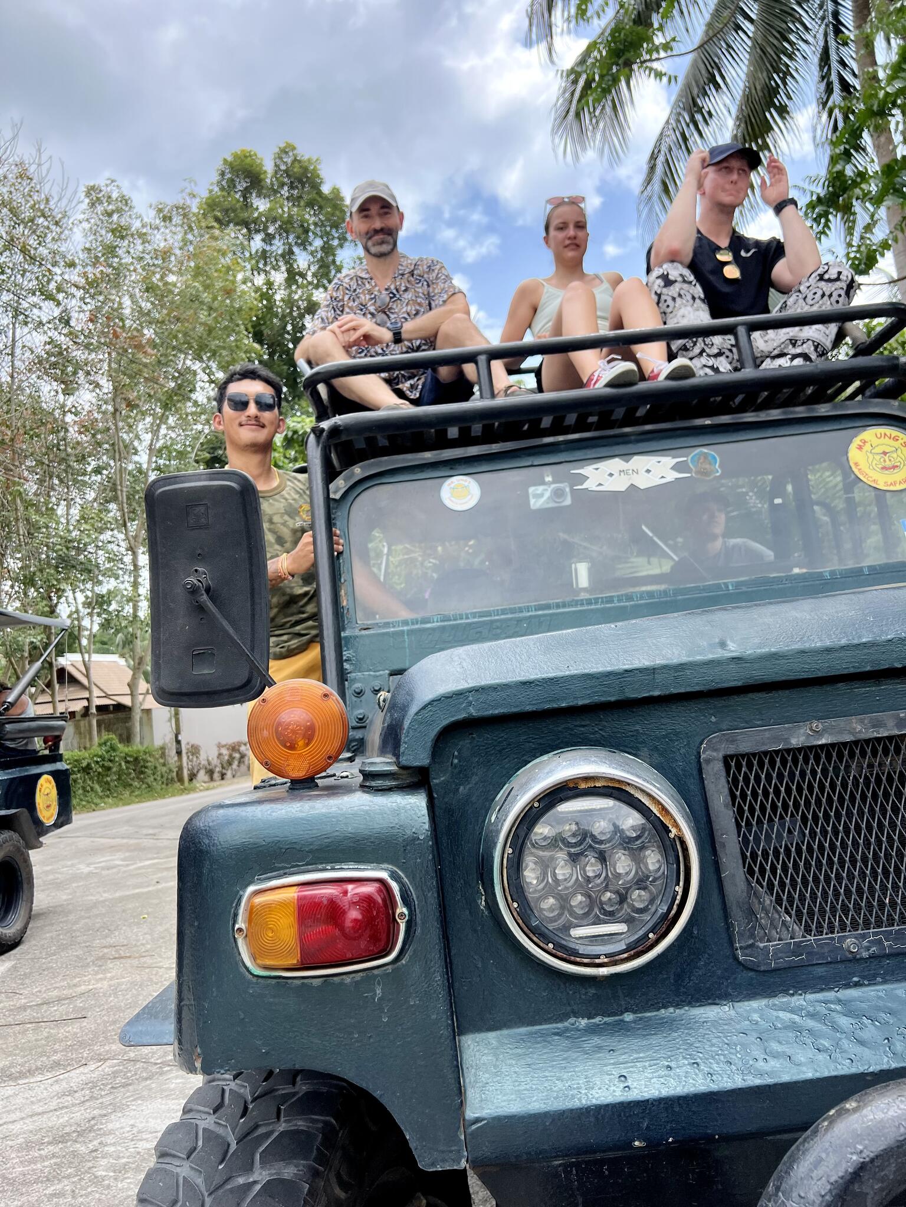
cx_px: 453
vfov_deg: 67.3
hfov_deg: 53.1
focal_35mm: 26
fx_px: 907
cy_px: 604
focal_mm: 5.7
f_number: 1.5
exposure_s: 1/2045
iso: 50
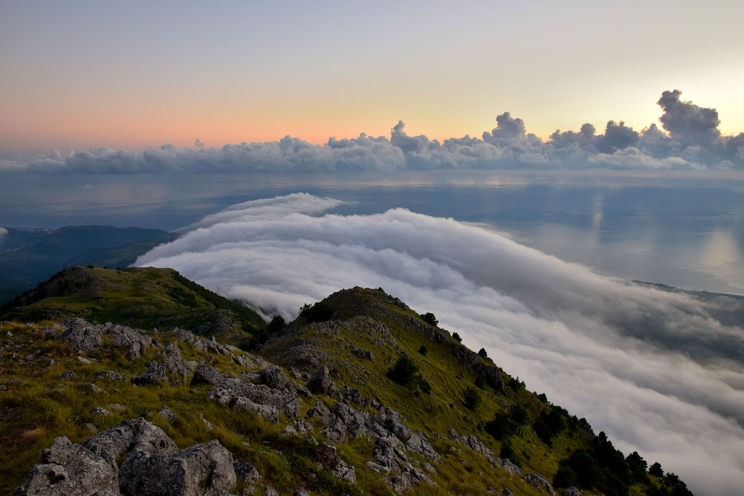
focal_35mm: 24
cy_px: 248
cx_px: 372
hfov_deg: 73.7
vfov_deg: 53.1
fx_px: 496
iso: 400
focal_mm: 16
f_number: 7.1
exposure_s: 1/30
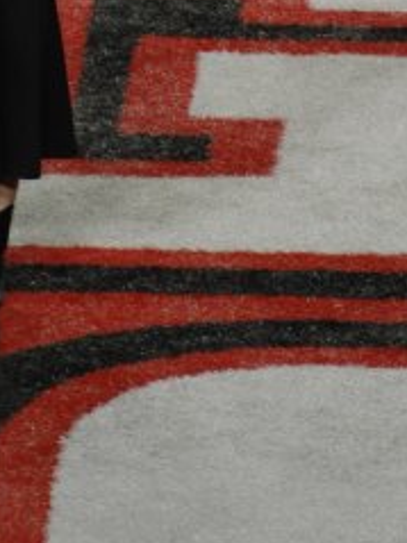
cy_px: -48
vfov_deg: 1.4
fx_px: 22689
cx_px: 31
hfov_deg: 1.0
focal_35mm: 1446
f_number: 5.6
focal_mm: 400
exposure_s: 1/60
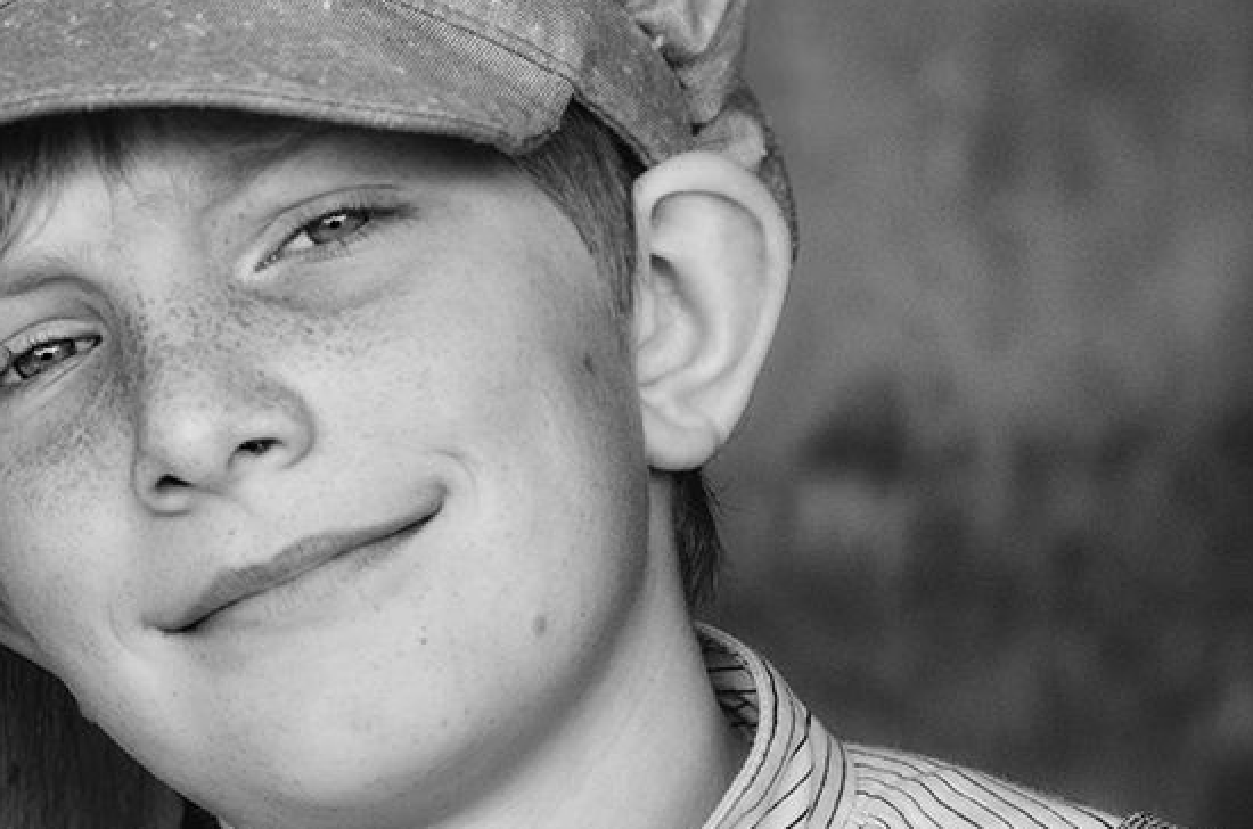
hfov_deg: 10.8
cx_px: 547
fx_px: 6633
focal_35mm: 191
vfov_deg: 7.2
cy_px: 451
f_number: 6.3
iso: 800
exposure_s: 1/640
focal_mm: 70
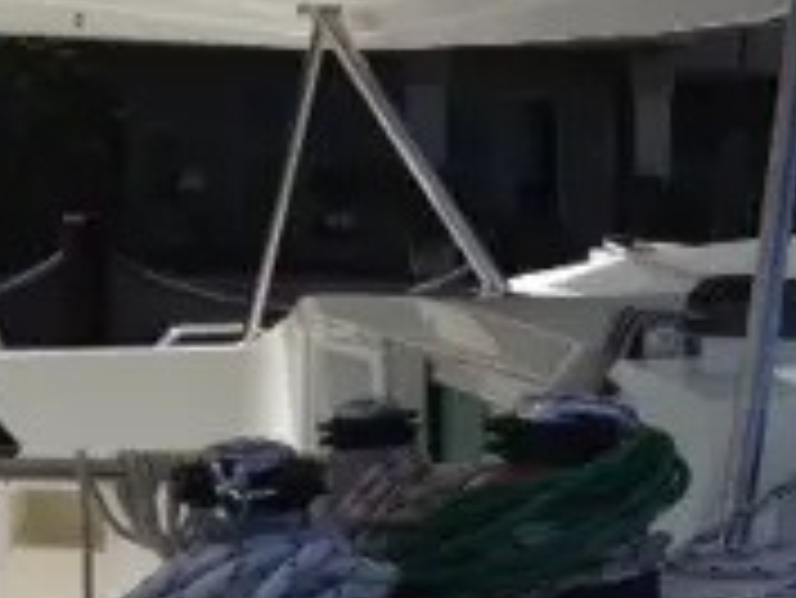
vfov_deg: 12.2
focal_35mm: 119
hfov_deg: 15.4
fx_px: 2738
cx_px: 1160
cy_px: 697
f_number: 2.4
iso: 50
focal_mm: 4.12
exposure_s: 1/2857
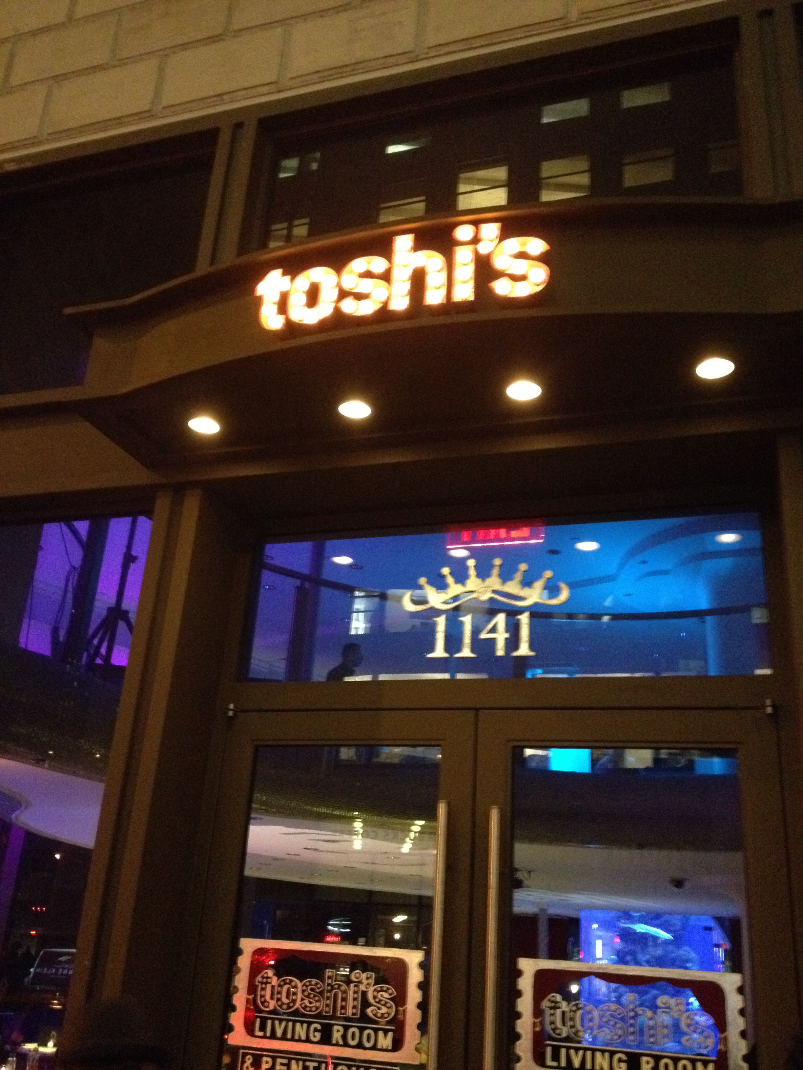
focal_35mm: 35
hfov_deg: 40.7
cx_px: 402
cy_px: 535
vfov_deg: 52.6
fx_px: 1083
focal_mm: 4.28
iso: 800
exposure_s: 1/15
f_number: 2.4
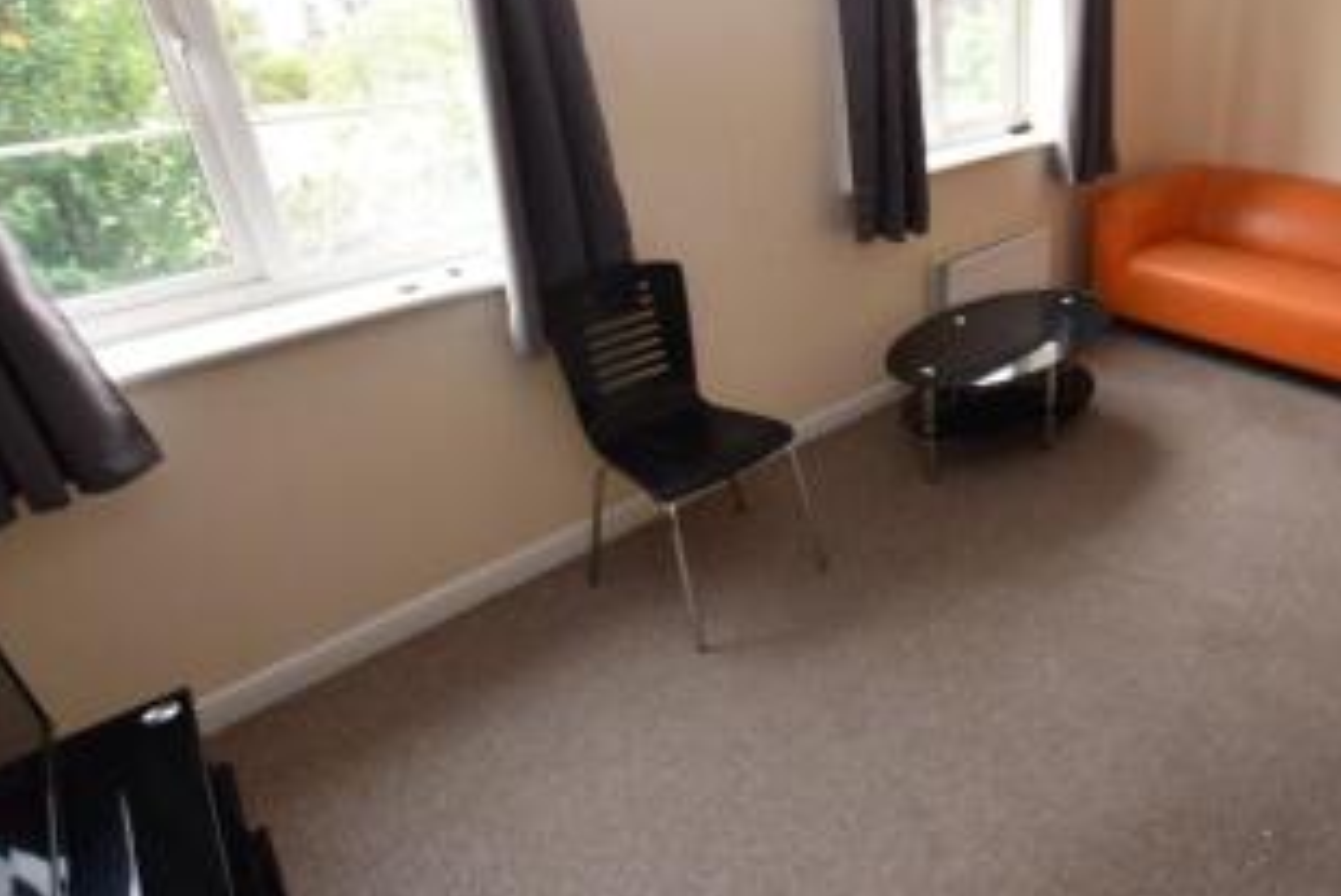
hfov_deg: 71.4
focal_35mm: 23
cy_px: 374
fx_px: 857
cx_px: 991
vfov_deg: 54.9
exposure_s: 1/125
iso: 800
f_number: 5.6
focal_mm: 10
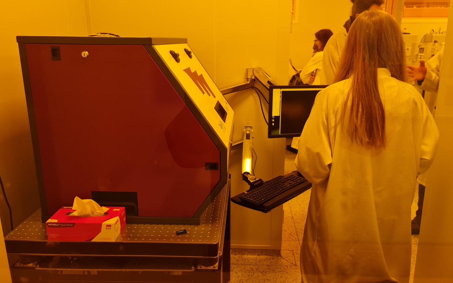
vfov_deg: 45.9
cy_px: 126
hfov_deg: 68.4
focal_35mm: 27
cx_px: 228
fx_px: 333
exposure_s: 1/50
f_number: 1.8
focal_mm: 7
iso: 200
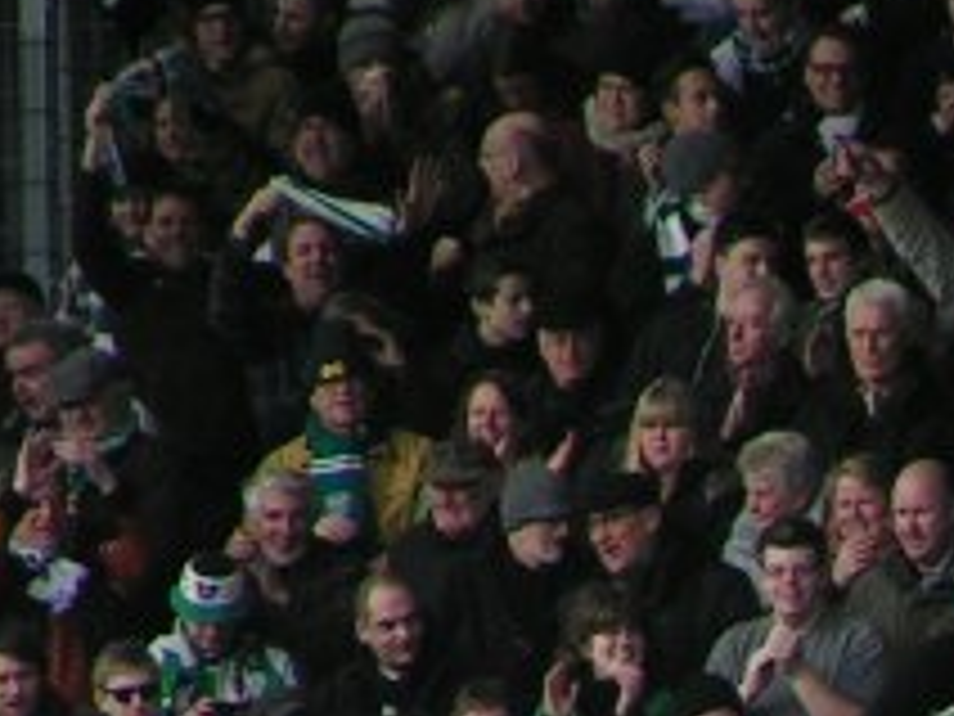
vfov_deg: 1.0
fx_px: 39603
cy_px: 1279
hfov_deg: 1.4
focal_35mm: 1437
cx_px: 1746
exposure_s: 1/500
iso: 50
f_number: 4.5
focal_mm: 58
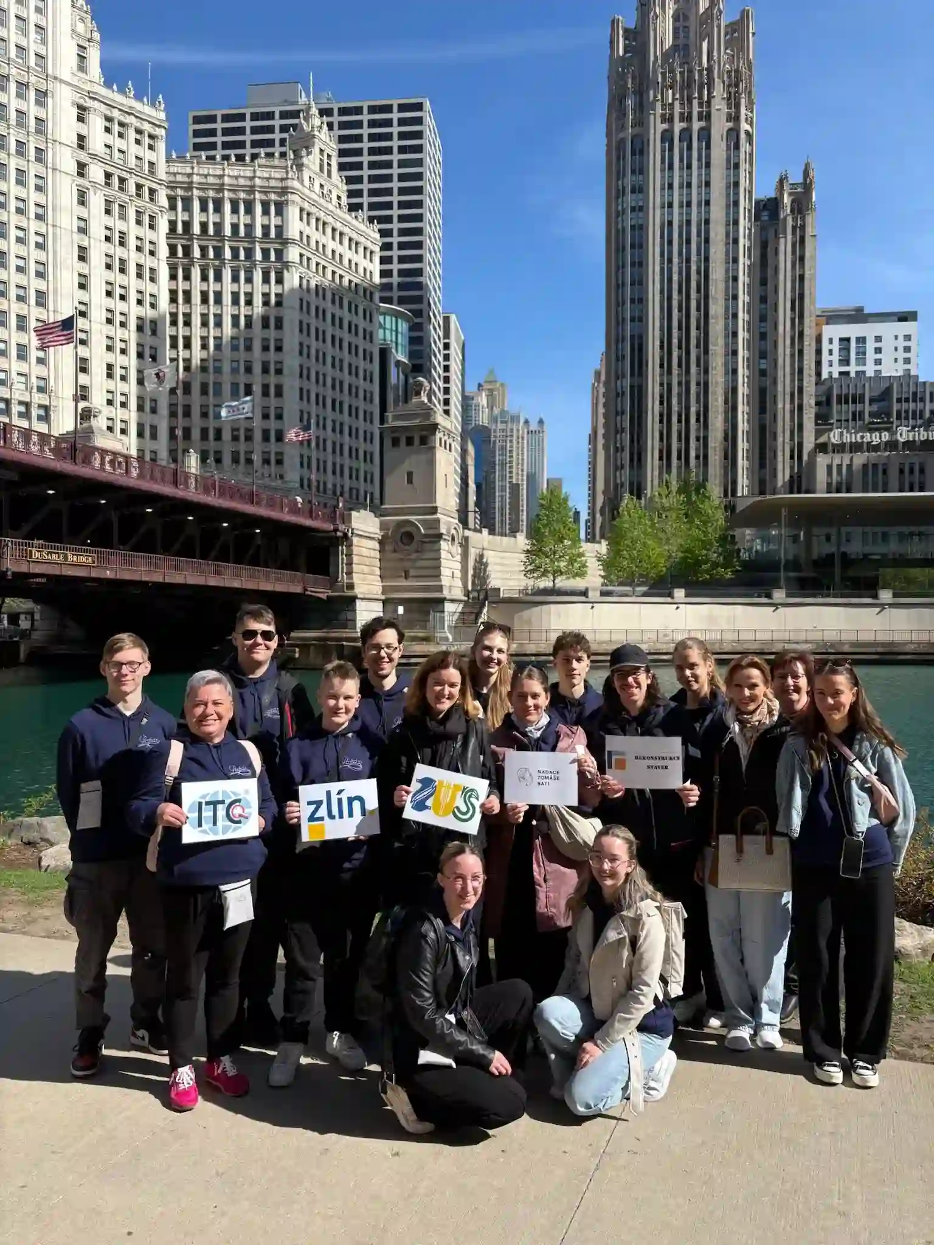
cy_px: 622
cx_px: 467
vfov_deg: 67.3
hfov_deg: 53.1
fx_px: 935
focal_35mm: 26
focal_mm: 5.96
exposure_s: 1/2141
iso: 50
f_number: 1.6
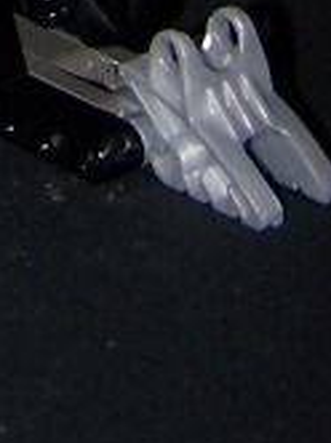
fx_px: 3004
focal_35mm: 235
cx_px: -328
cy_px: -779
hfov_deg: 6.1
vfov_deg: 7.6
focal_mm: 6.3
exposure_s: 1/60
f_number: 2.8
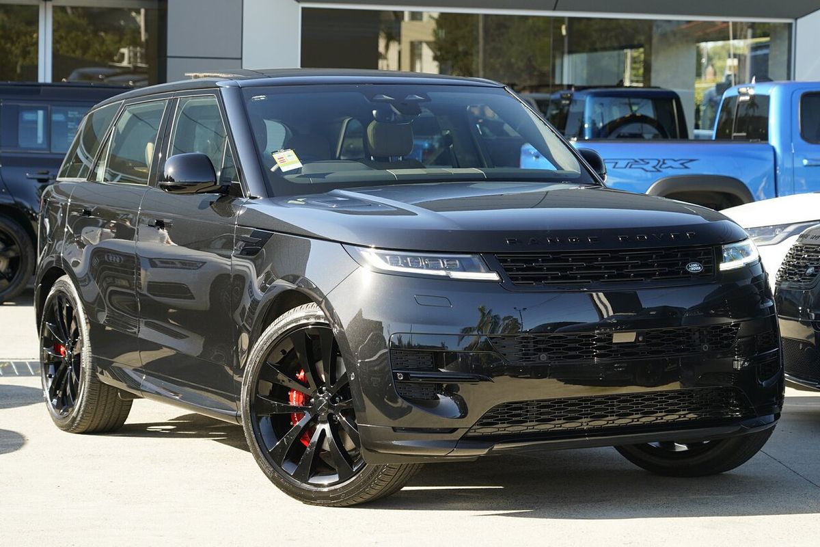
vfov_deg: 15.0
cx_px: 410
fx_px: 2073
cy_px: 274
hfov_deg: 22.4
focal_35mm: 91
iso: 800
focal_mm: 91
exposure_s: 1/320
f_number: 5.6
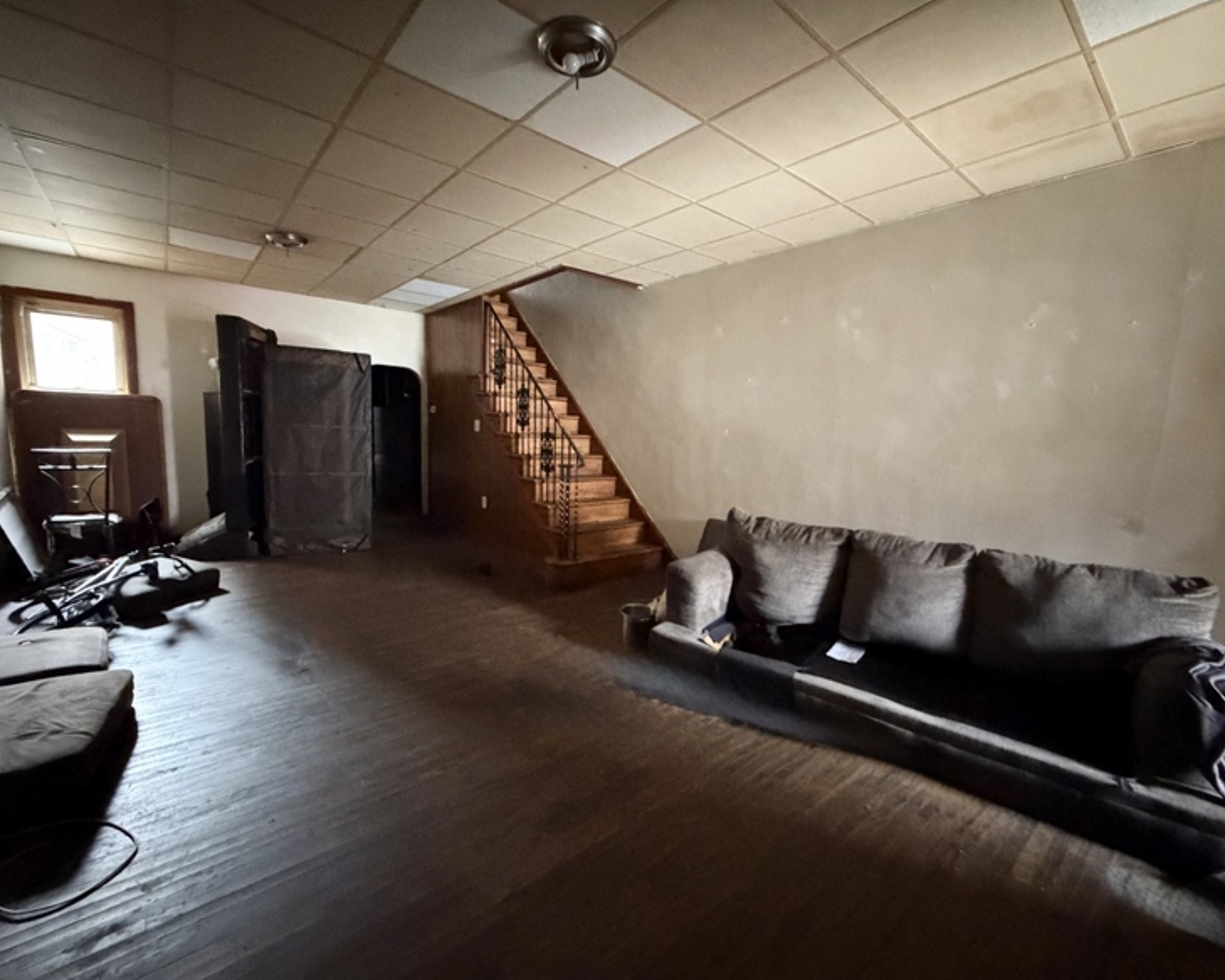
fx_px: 544
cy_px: 487
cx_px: 627
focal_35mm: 15
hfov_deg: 96.8
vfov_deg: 84.0
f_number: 2.2
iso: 1600
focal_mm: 2.22
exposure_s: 1/34
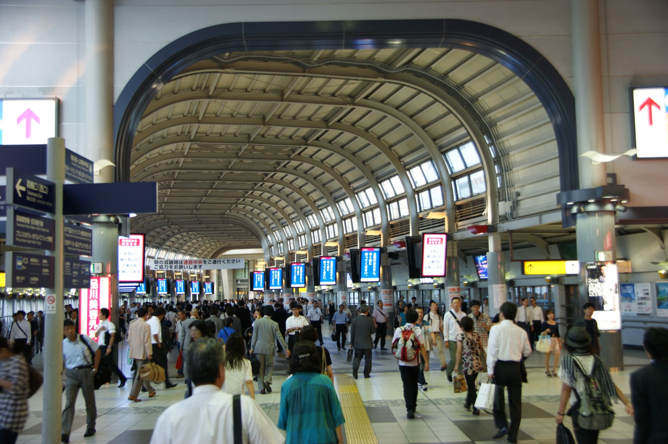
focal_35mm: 39
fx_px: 723
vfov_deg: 34.2
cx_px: 334
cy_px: 222
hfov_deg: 49.6
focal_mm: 26
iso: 400
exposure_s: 1/30
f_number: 4
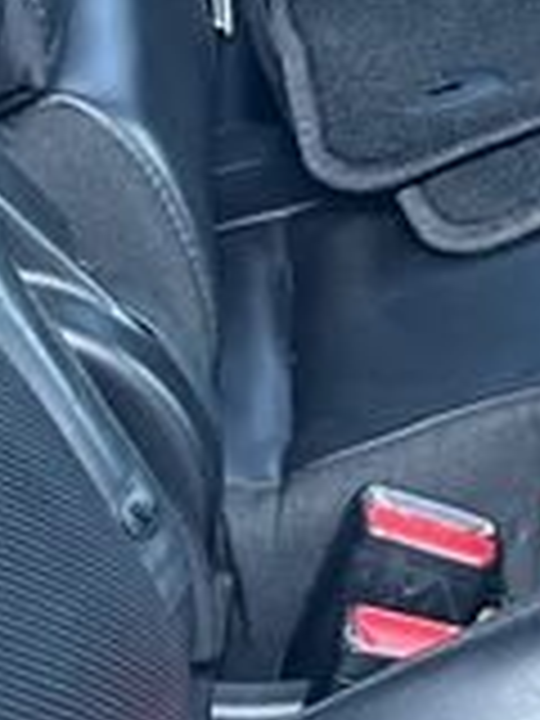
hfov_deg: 8.1
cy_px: -99
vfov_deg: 11.7
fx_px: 3453
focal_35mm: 166
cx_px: 1413
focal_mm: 5.1
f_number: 1.6
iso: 250
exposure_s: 1/60
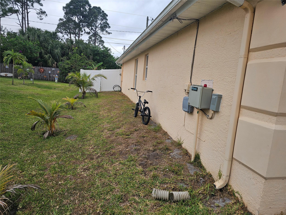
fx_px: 190
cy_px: 108
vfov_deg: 58.9
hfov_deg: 73.9
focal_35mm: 23
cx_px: 143
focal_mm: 6.3
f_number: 1.7
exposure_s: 1/309
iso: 10
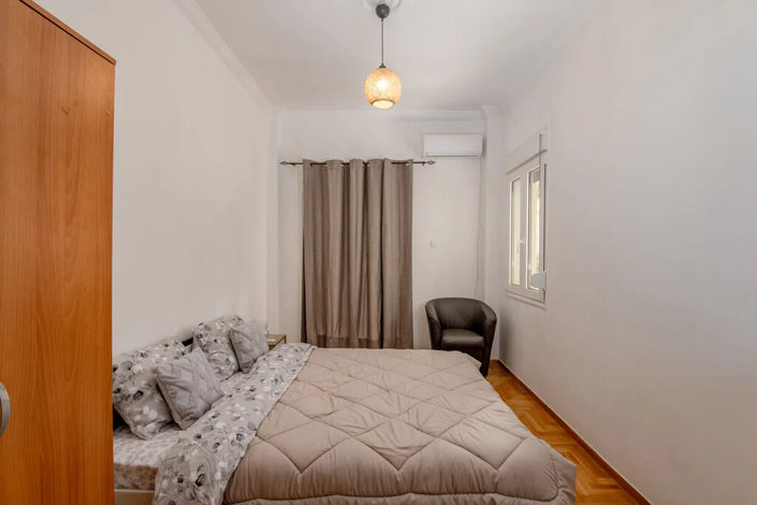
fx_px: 315
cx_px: 378
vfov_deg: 77.3
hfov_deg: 100.4
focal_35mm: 15
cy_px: 252
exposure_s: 1/20
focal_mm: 15
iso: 200
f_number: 5
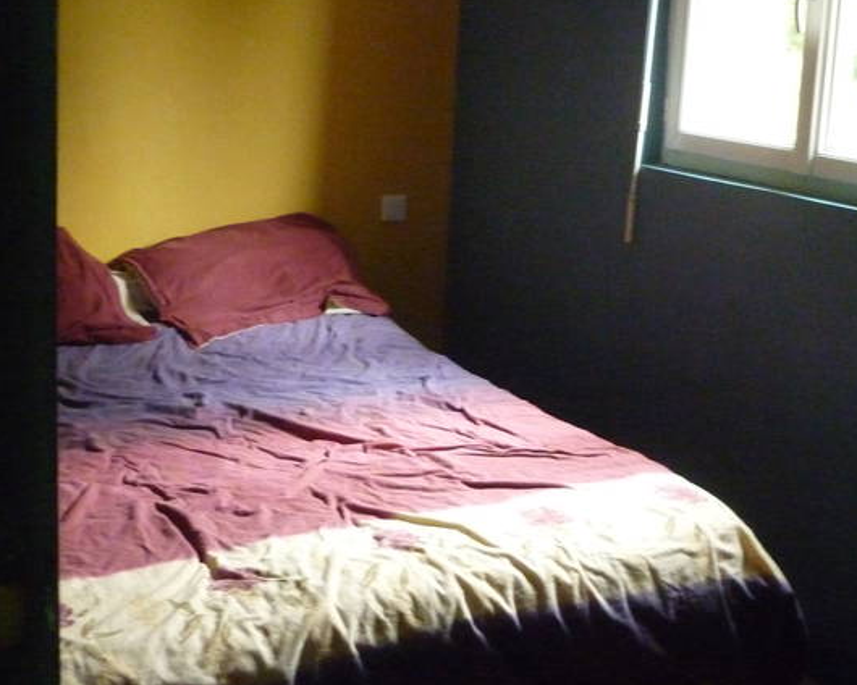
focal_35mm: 48
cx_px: 504
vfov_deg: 31.2
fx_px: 1217
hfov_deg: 38.7
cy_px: 237
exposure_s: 1/40
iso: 800
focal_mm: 5.5
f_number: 2.8
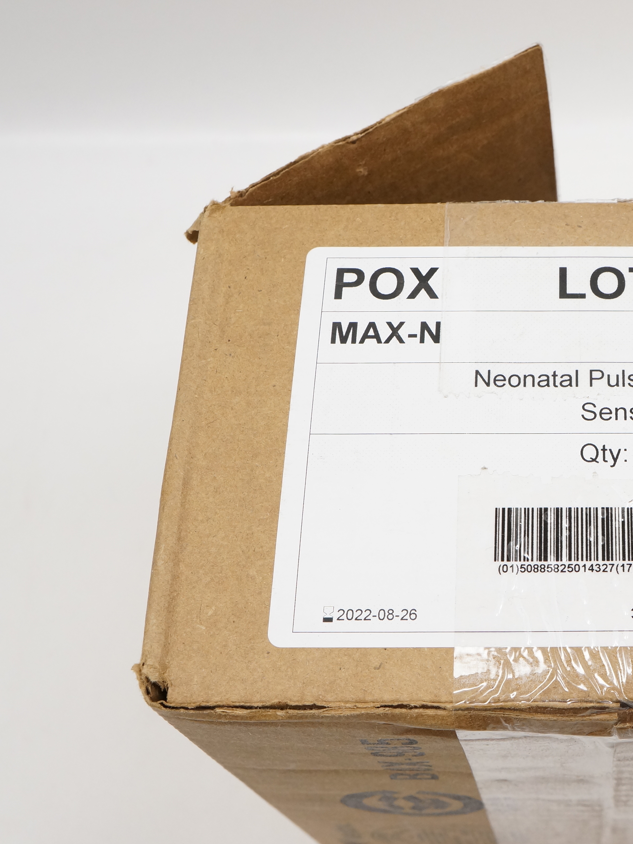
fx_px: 1237
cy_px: 429
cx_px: 621
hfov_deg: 27.2
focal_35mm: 51
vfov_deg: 37.7
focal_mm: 23
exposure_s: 1/100
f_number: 7.1
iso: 800
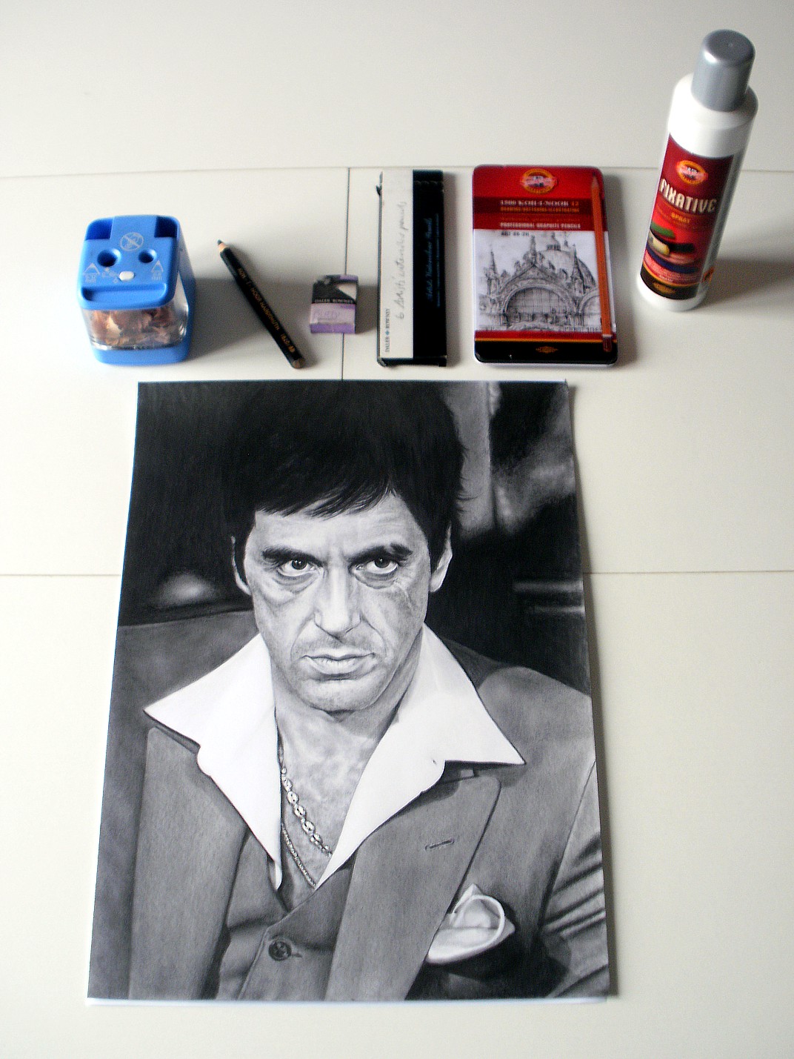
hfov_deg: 32.9
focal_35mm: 44
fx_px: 1345
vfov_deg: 42.9
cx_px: 397
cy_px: 530
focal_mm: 7.7
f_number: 4
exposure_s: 1/8
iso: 100
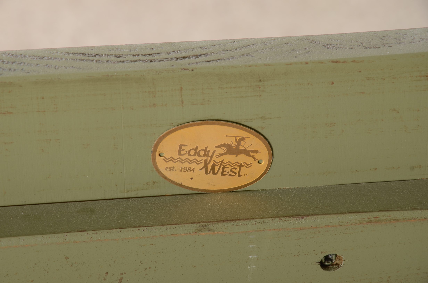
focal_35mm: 158
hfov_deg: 13.1
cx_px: 214
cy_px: 142
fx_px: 1869
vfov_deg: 8.7
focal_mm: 105
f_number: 10
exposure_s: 1/160
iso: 125
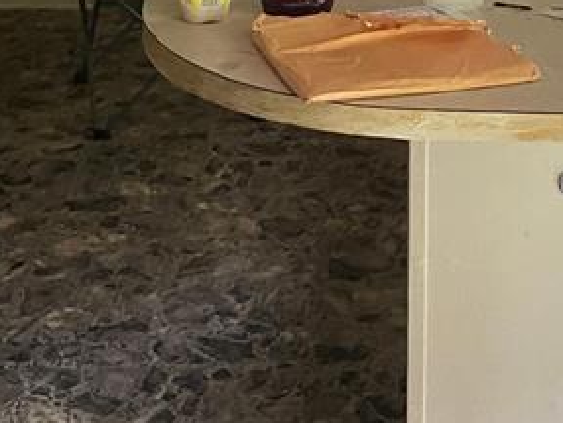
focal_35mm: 93
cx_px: 360
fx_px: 1514
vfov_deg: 15.1
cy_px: -138
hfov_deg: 21.0
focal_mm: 4.2
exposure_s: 1/30
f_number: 1.6
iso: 800
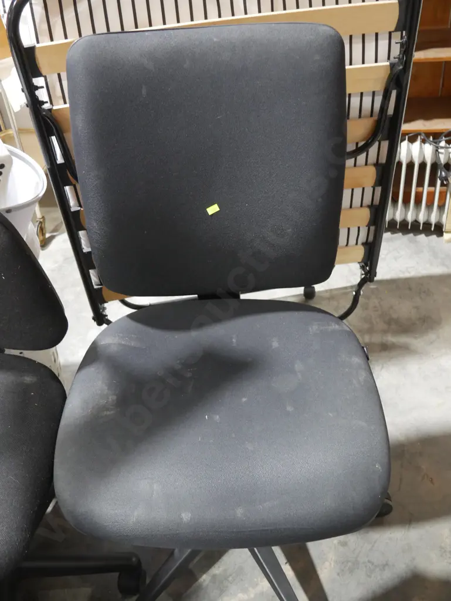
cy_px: 300
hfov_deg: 39.7
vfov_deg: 51.3
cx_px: 226
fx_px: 625
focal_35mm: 36
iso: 1600
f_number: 4
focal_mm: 18
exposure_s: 1/60
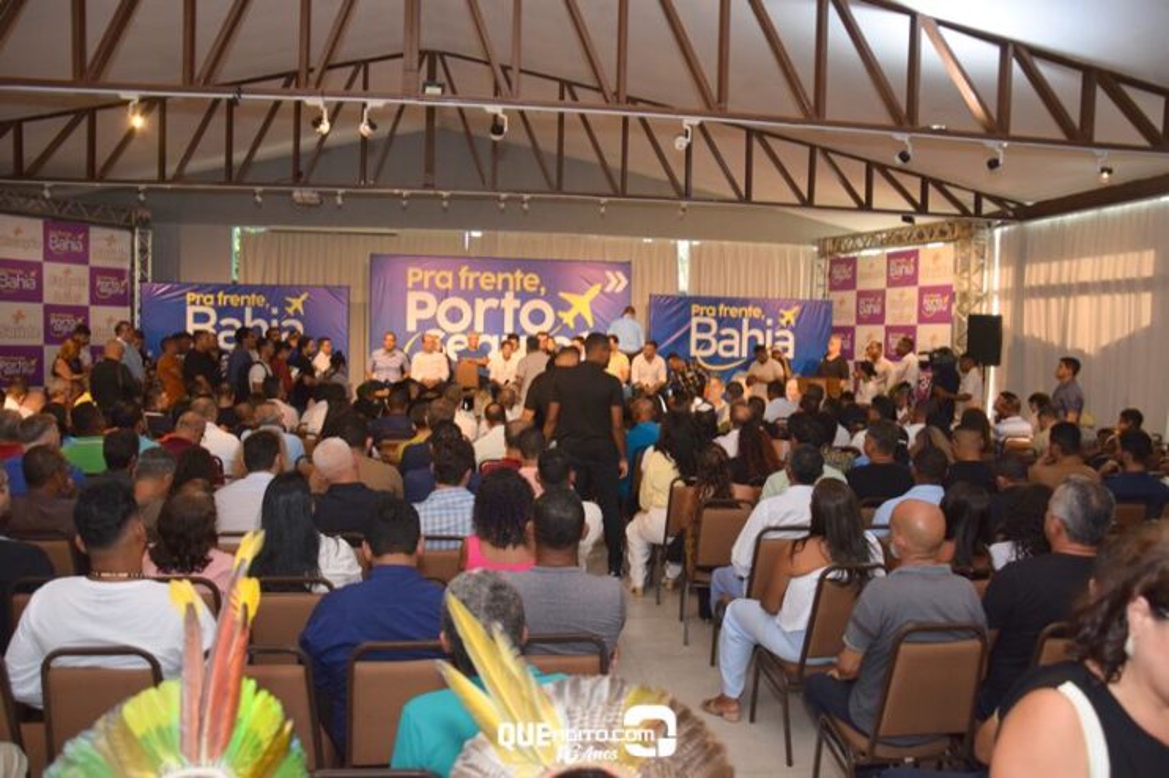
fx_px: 876
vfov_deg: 47.9
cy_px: 389
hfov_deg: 67.4
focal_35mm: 27
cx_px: 584
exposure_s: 1/60
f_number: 3.5
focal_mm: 18
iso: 800
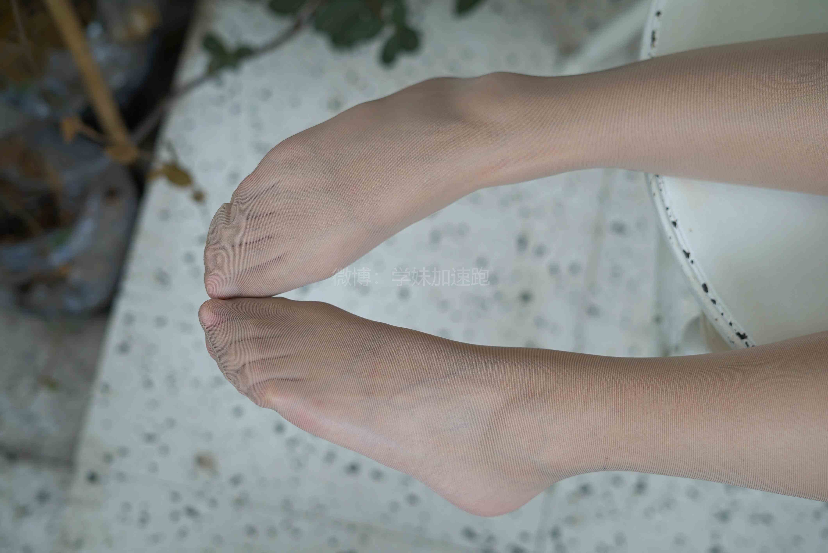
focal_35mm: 50
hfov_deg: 39.6
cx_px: 414
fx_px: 1151
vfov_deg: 27.0
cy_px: 276
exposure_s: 1/60
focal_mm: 50
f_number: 2.8
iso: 100
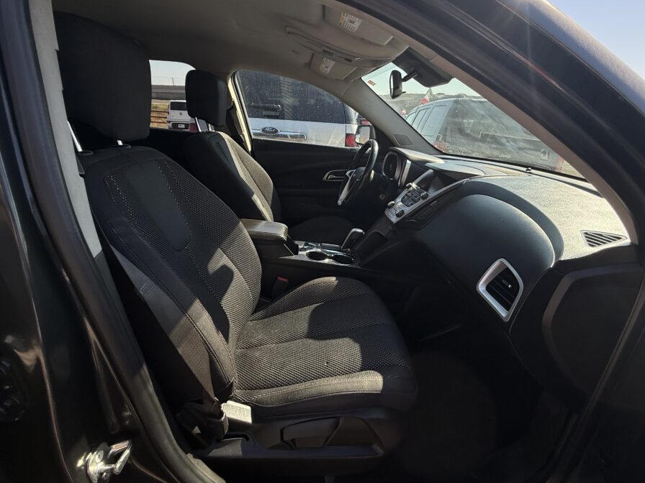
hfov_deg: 94.5
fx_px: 298
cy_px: 234
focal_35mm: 16
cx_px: 334
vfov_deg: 78.1
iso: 50
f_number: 2.2
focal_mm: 2.22
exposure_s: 1/607
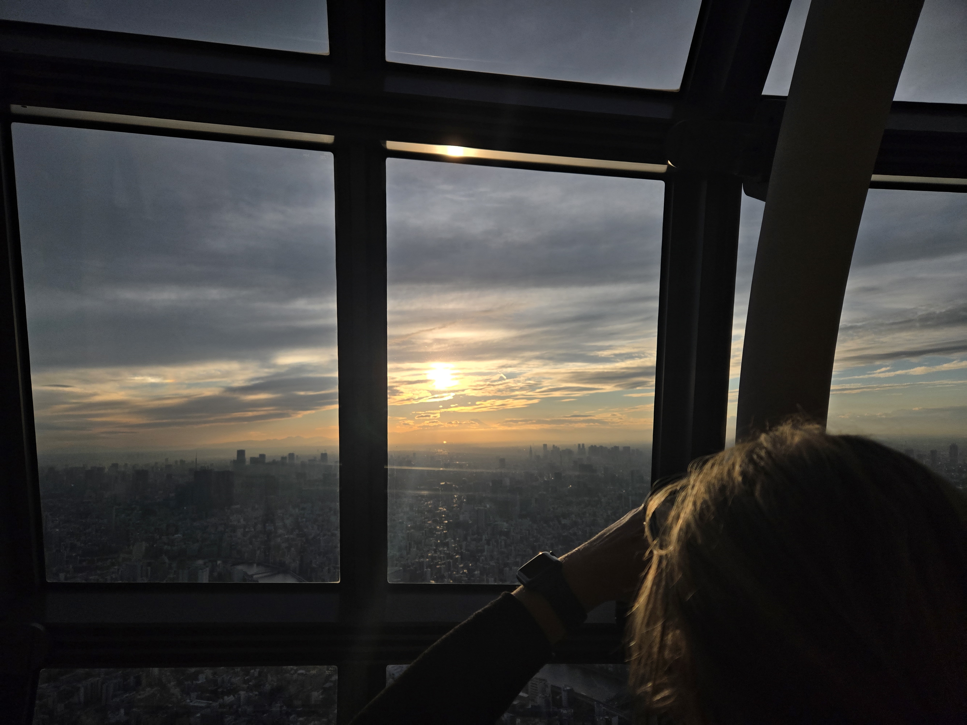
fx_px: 643
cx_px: 484
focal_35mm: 23
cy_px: 362
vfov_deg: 58.9
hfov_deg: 73.9
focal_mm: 5.4
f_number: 1.8
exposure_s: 1/9322
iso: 25
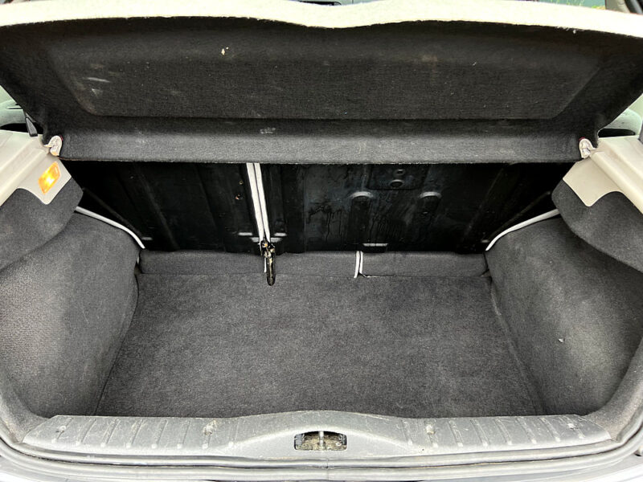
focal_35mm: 26
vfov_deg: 53.1
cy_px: 241
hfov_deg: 67.3
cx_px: 322
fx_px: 483
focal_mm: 5.7
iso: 100
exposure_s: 1/121
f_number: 1.5
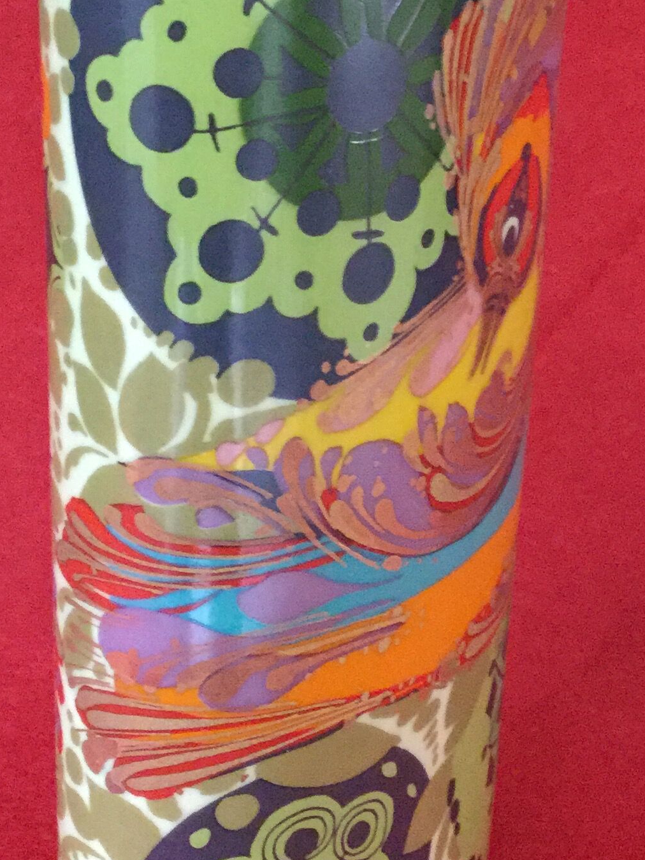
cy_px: 326
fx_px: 1863
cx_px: 328
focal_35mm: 75
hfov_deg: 19.6
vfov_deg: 25.9
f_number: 2.4
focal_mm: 3.3
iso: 320
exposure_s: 1/17
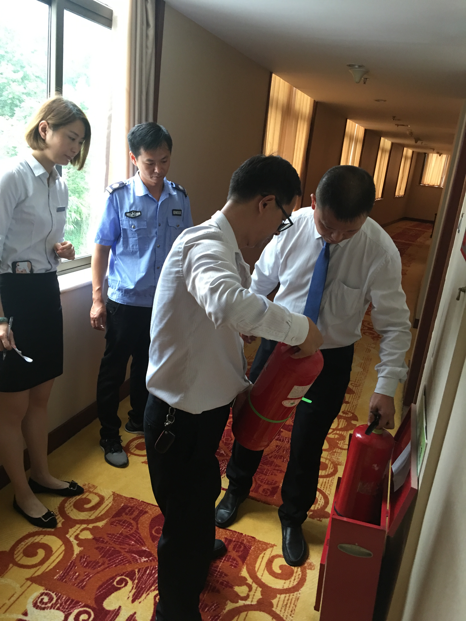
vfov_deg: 61.7
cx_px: 233
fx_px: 521
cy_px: 310
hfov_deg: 48.2
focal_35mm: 29
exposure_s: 1/17
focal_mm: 4.15
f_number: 2.2
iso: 80
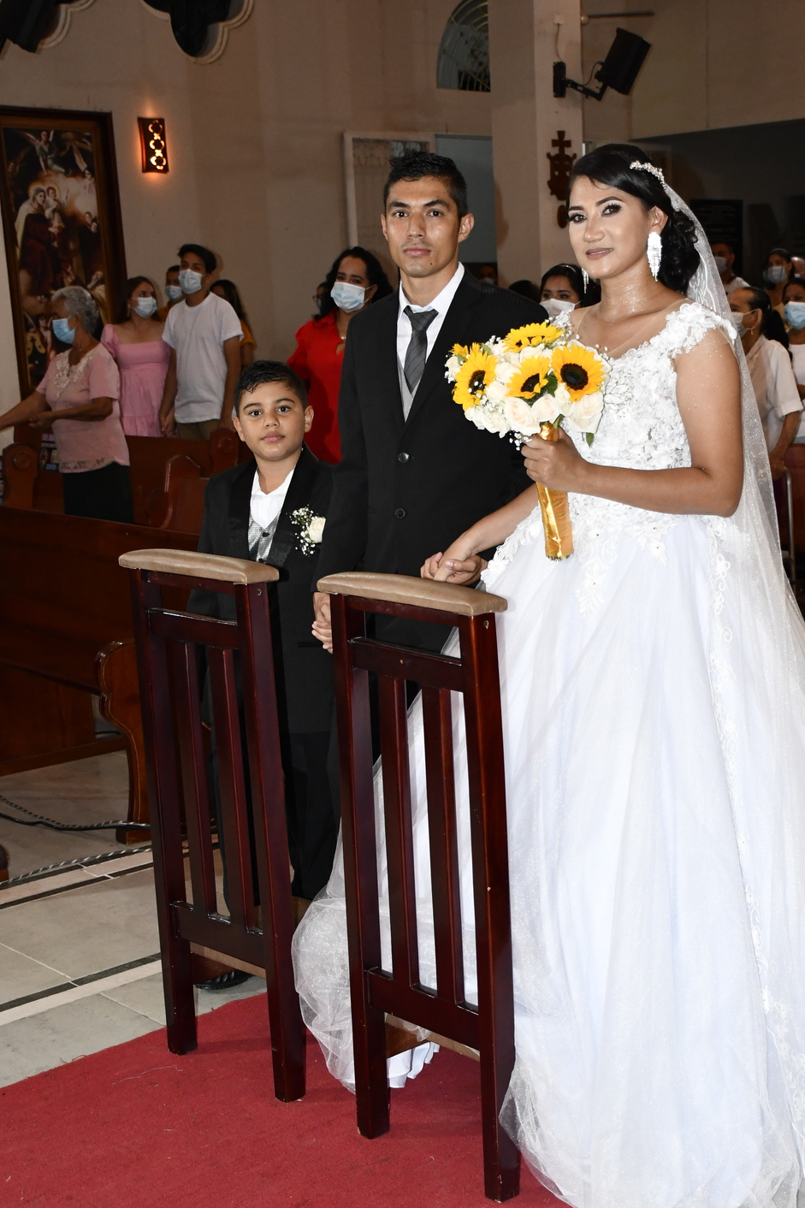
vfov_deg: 38.8
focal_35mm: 51
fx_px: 1711
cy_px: 691
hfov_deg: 26.4
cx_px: 505
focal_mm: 27
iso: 1600
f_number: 4
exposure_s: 1/60
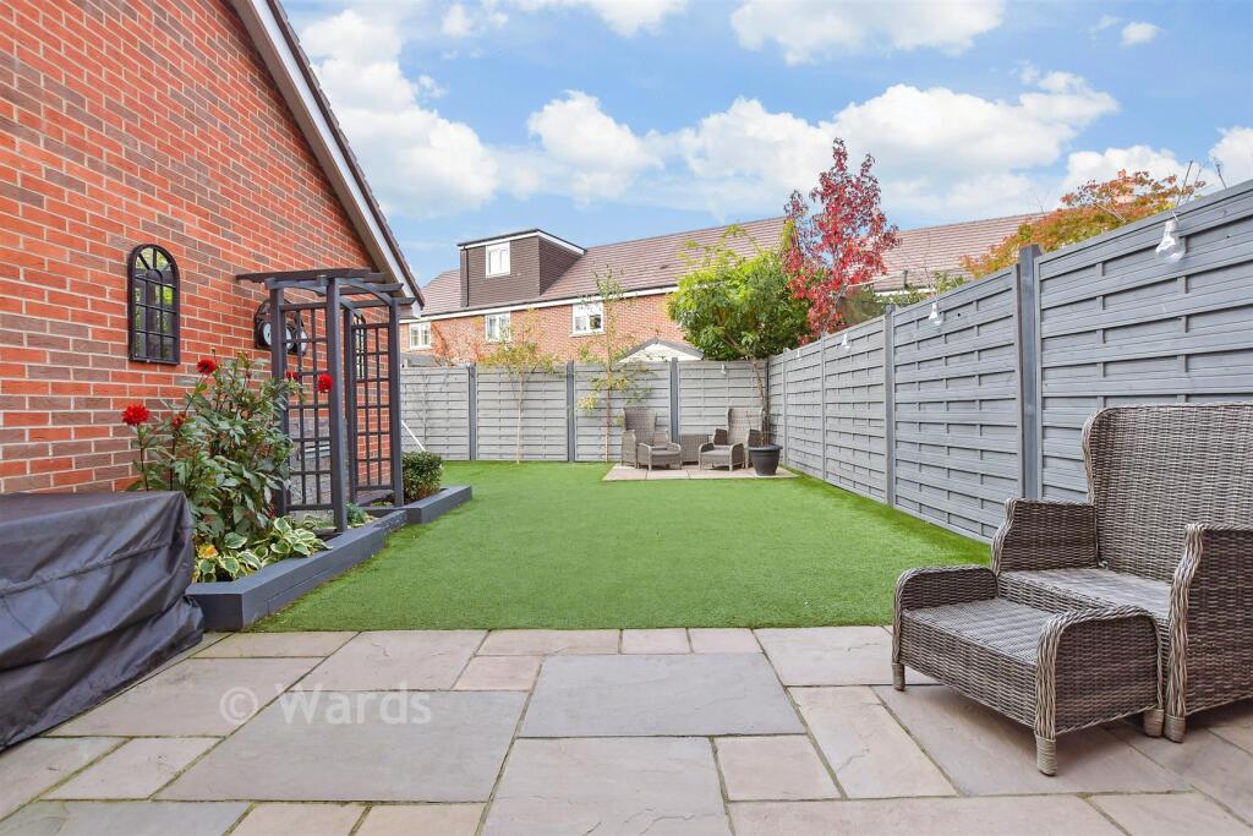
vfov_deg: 77.3
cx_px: 626
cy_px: 418
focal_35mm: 15
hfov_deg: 100.4
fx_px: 522
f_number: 8
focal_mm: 10
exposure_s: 1/200
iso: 320
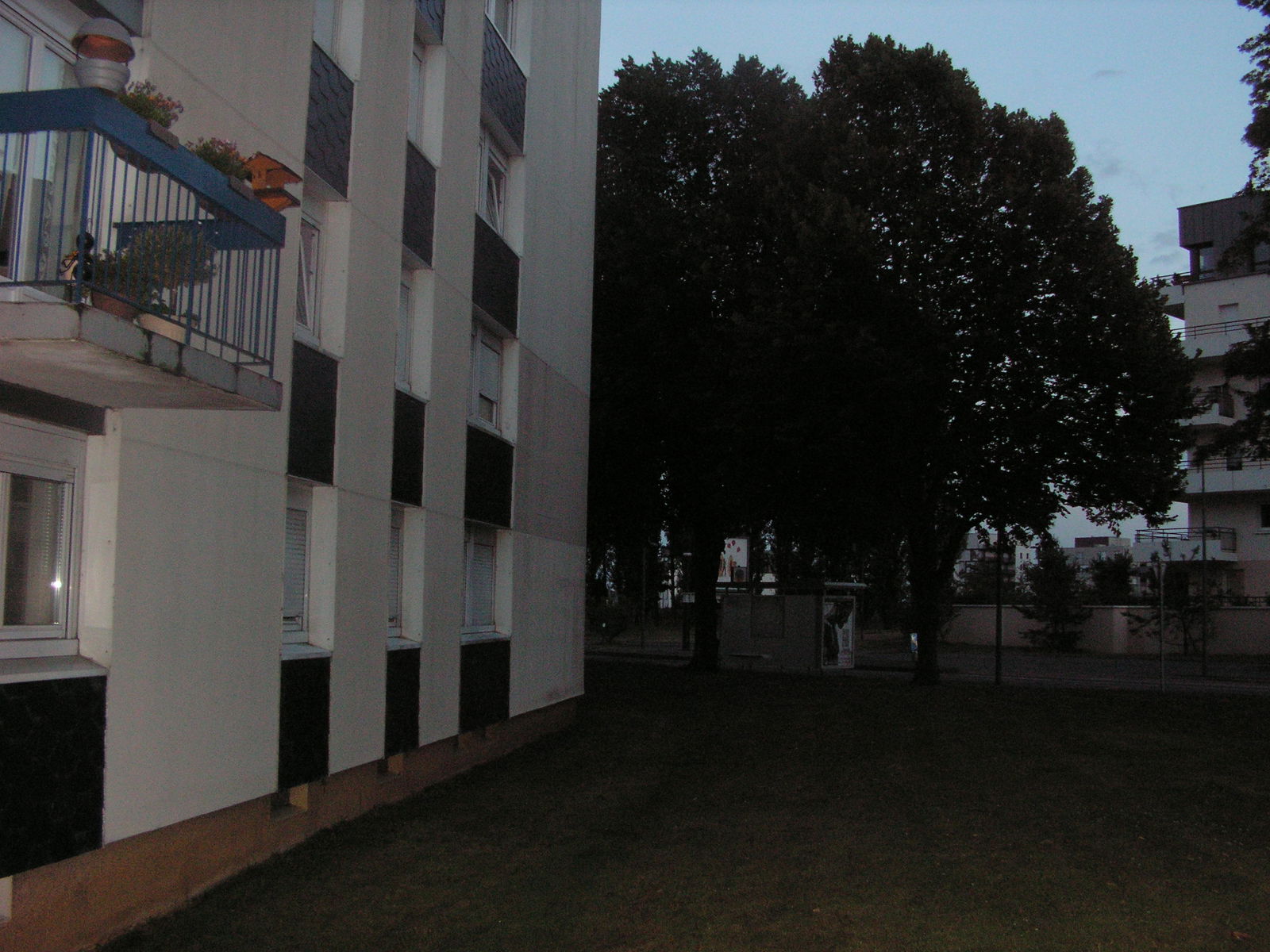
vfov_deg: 39.7
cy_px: 476
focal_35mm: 36
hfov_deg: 51.4
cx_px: 635
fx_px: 1321
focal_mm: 6
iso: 160
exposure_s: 1/40
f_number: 3.2
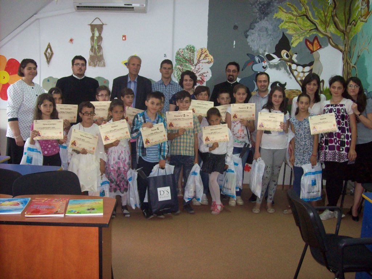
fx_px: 387
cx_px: 186
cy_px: 140
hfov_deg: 51.4
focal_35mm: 36
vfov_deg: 39.6
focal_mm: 6
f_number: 2.7
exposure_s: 1/64
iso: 200
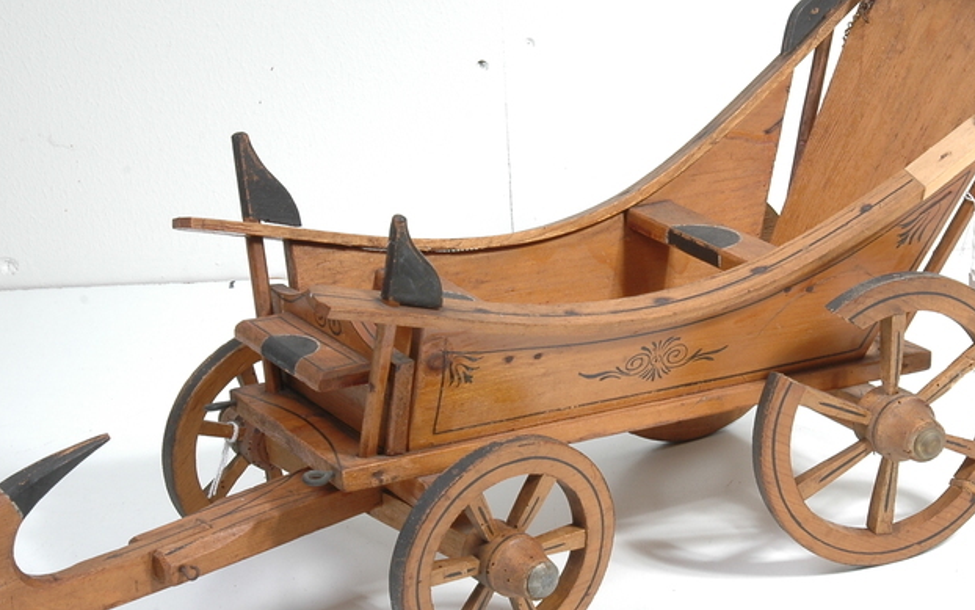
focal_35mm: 103
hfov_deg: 20.2
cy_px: 289
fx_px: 2737
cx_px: 571
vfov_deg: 12.7
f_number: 18
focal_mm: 42
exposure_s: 1/30
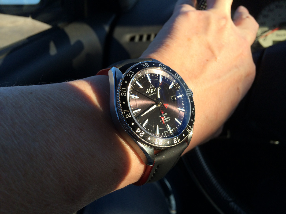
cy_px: 107
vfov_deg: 48.2
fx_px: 240
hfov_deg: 61.7
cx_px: 143
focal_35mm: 29
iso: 32
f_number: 2.2
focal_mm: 4.15
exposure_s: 1/684
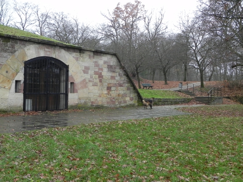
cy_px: 91
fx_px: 288
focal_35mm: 41
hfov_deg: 45.8
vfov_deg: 35.1
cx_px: 122
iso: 160
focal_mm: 7.3
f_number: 3.2
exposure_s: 1/37.6
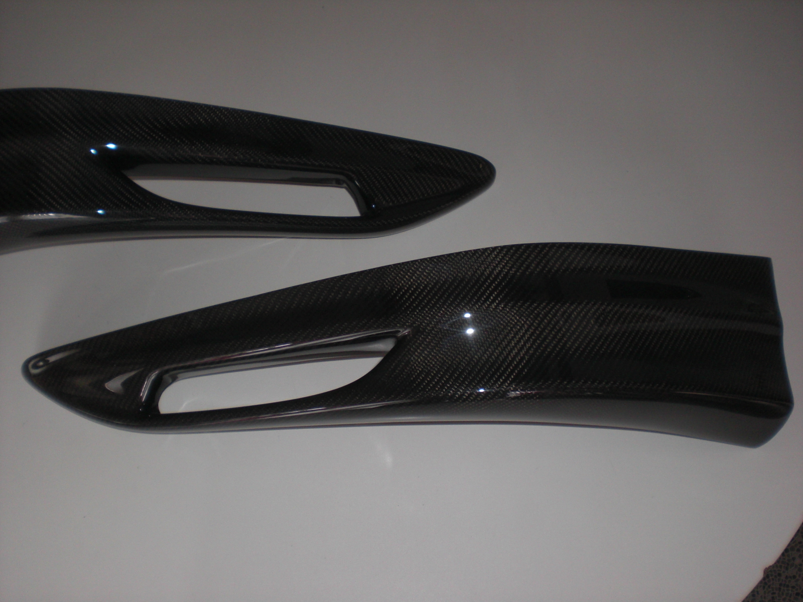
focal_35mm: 38
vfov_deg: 37.7
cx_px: 402
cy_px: 301
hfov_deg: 49.0
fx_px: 881
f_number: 3.1
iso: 100
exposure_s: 1/30
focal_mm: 6.3
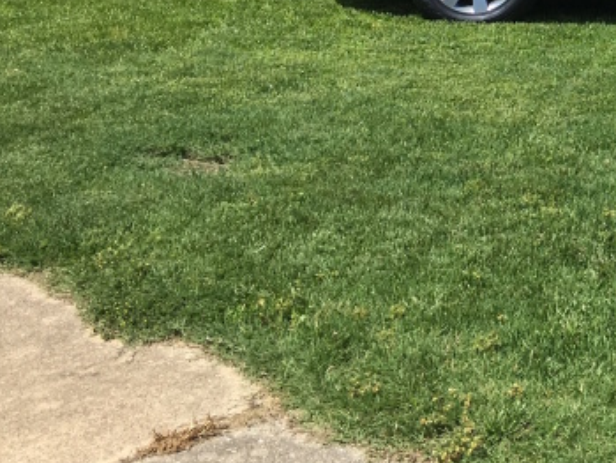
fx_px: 1513
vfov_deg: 16.4
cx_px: 798
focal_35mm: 85
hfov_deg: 20.9
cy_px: -150
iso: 25
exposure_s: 1/1876
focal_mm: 4.15
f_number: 2.2
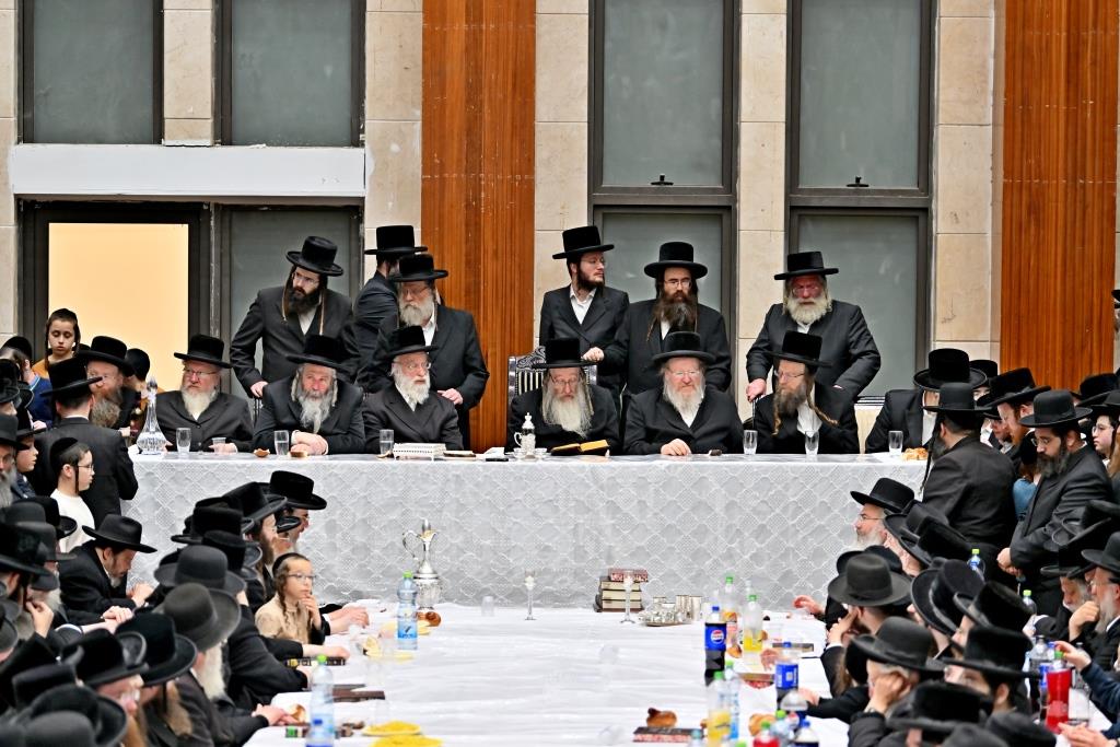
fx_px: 4200
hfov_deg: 15.2
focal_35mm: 135
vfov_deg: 10.2
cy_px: 374
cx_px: 560
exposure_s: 1/250
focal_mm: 135
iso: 640
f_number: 2.8
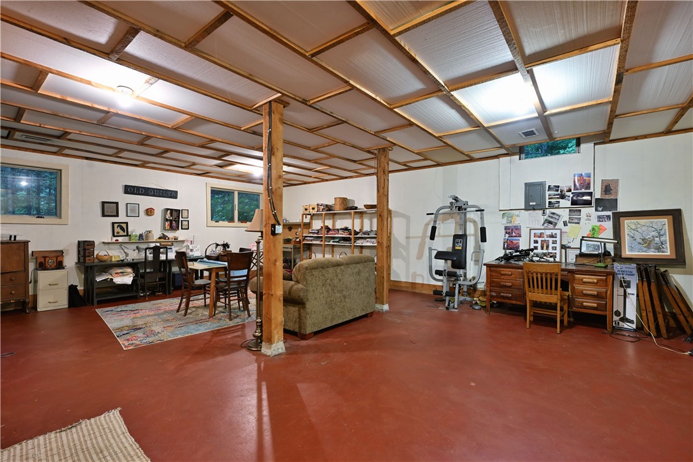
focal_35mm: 16
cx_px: 346
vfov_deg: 73.7
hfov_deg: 96.7
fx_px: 308
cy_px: 231
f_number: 5.6
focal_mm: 16
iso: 400
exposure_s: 1/3
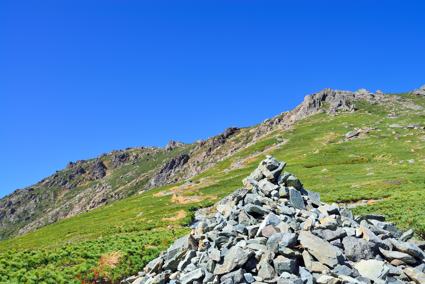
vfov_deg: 41.1
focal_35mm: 32
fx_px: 378
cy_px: 142
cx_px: 212
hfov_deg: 58.7
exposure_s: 1/320
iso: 200
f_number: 9
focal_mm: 32
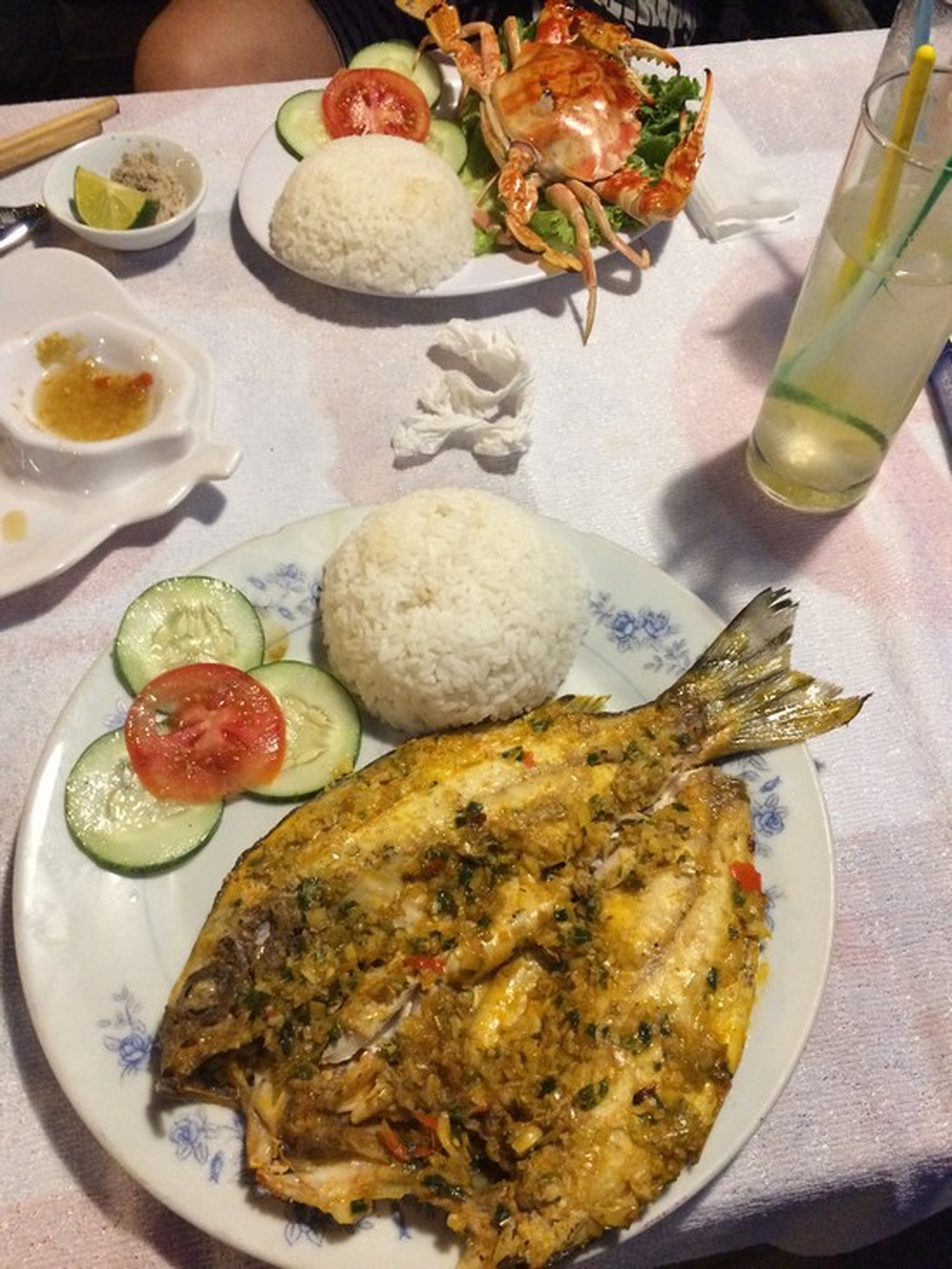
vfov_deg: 61.7
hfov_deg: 48.2
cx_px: 476
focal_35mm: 29
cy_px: 634
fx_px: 1063
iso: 250
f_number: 2.2
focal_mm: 4.15
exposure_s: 1/20
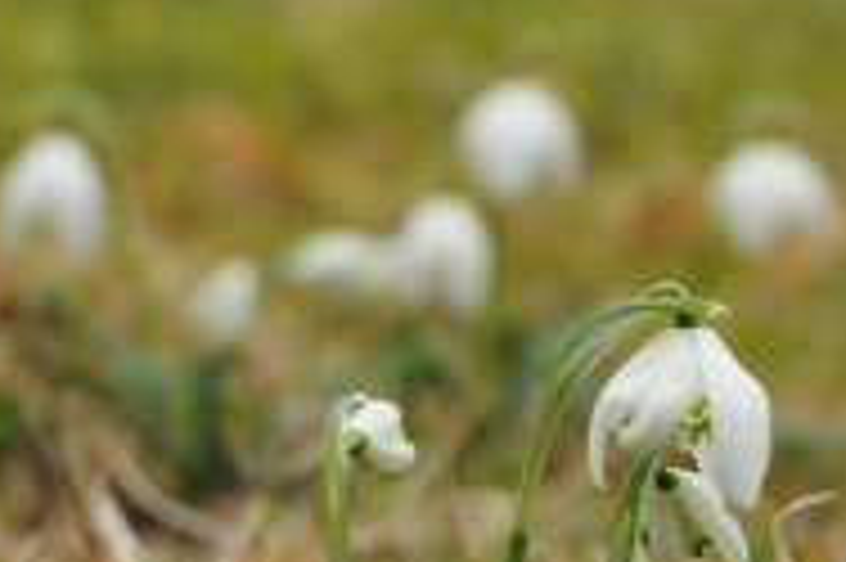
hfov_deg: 8.4
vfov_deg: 5.6
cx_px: 576
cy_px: 531
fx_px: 5776
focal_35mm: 246
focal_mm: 70
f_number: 5
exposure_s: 1/100
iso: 1250
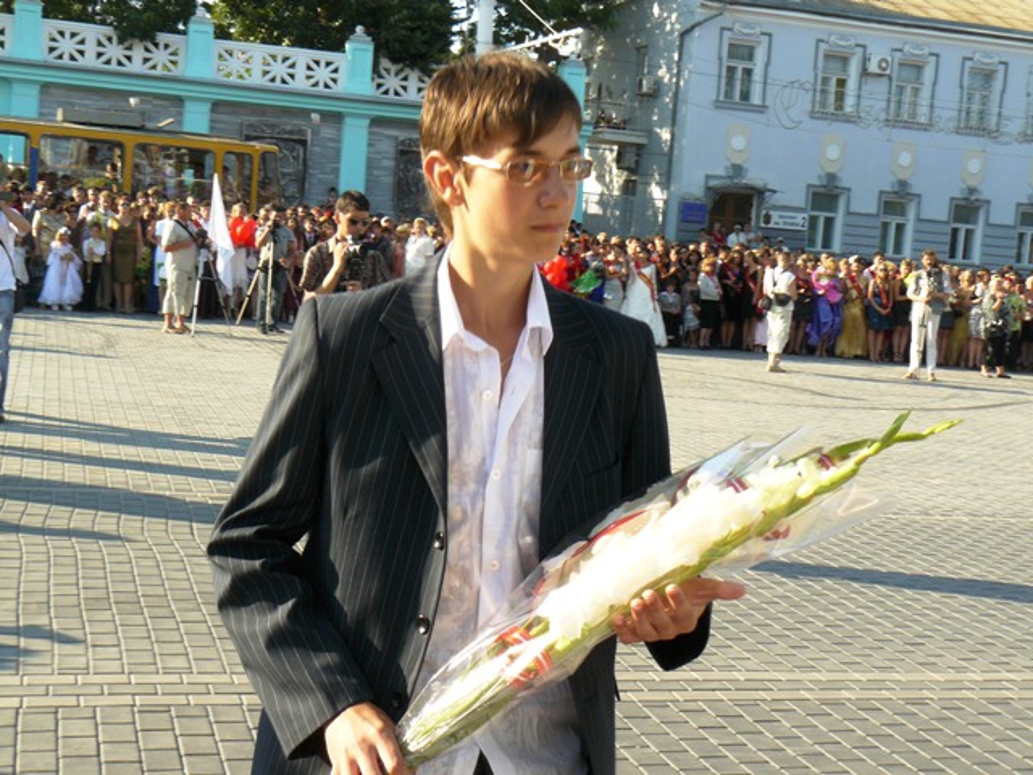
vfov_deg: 27.0
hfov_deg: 35.5
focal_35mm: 54
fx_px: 1611
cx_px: 516
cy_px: 388
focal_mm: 9.1
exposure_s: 1/200
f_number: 4.5
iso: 100
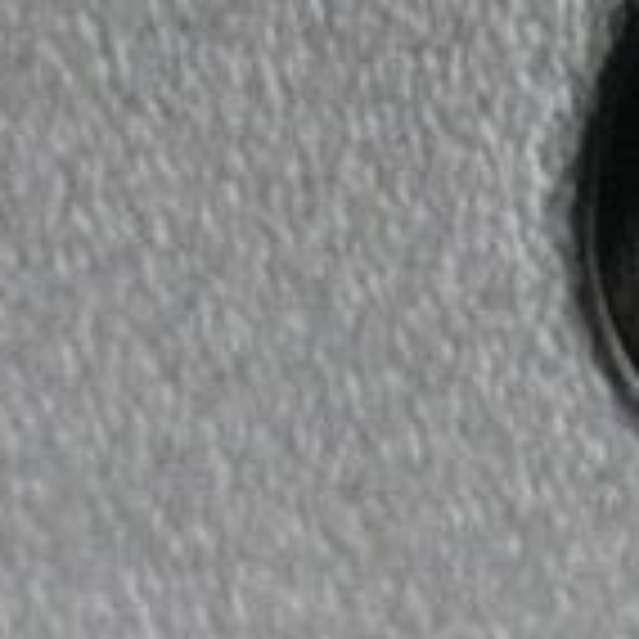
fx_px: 6662
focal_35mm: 319
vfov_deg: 5.5
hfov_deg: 4.9
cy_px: 117
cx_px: 2642
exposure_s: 1/6
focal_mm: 22
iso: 1600
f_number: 4
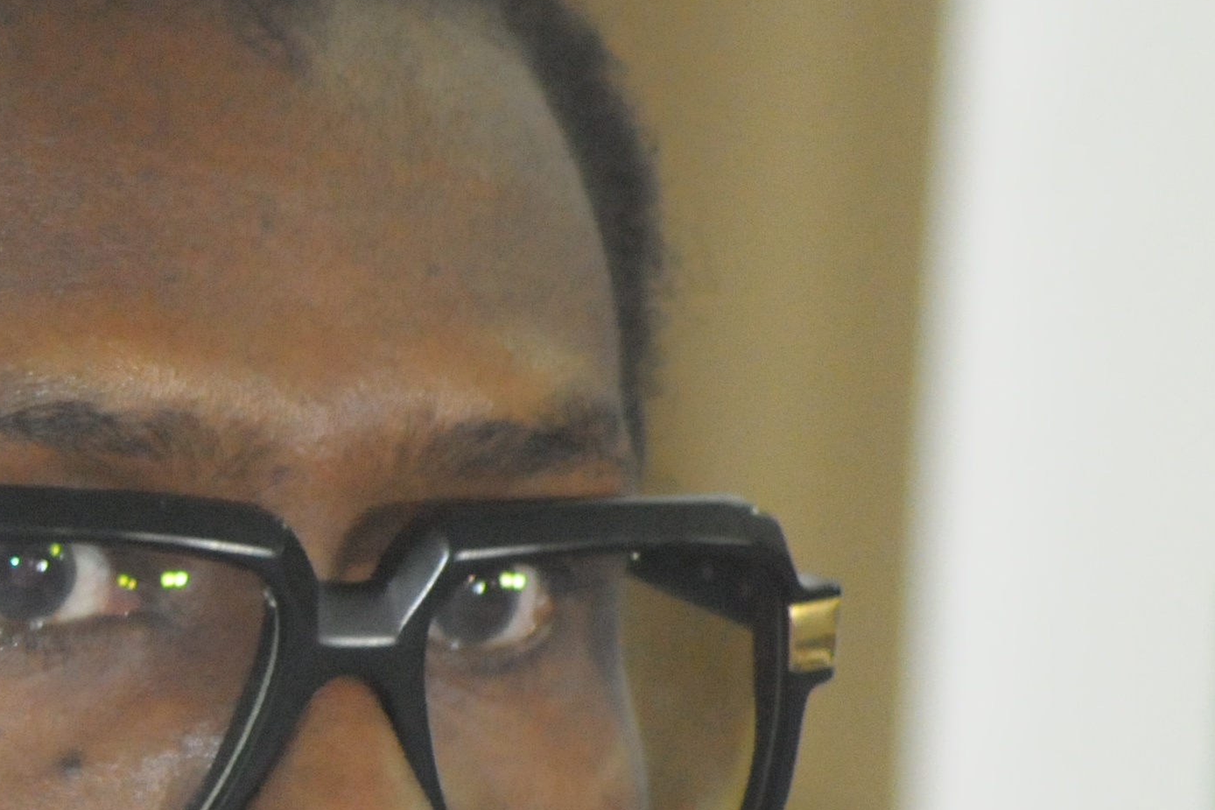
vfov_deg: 1.7
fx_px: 26556
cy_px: 638
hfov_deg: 2.6
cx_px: -304
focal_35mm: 787
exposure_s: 1/60
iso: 2500
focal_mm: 170
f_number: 4.5
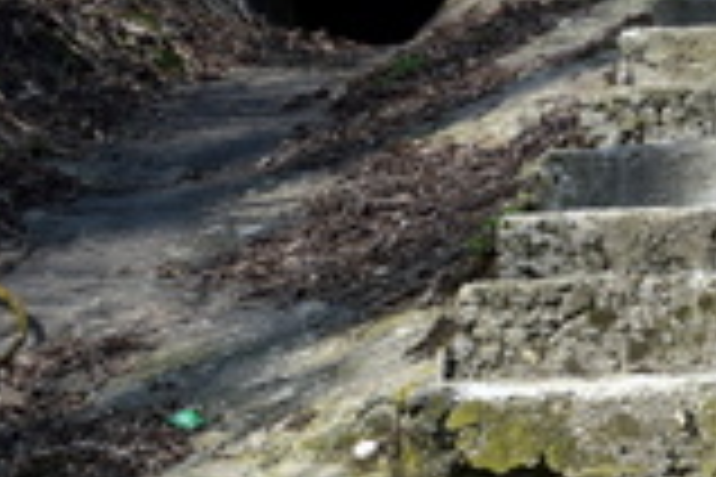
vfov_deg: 6.1
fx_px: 4495
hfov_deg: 8.5
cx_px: 1522
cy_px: 315
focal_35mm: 226
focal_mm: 30
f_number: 11
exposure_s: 1/400
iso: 400
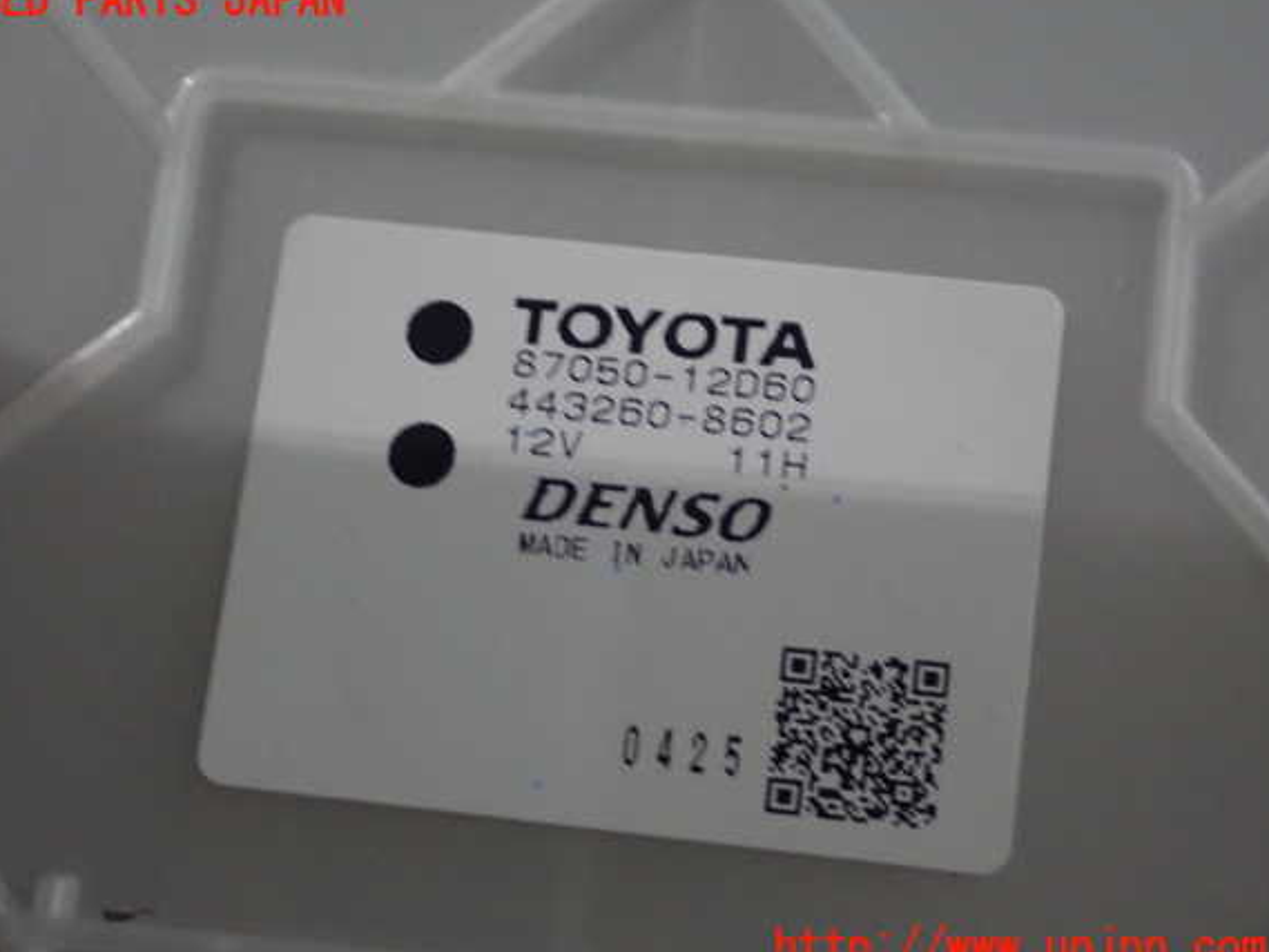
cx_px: 609
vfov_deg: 18.9
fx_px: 2860
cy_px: 475
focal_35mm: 78
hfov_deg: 25.0
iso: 1250
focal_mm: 13.47
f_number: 4.2
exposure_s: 1/20
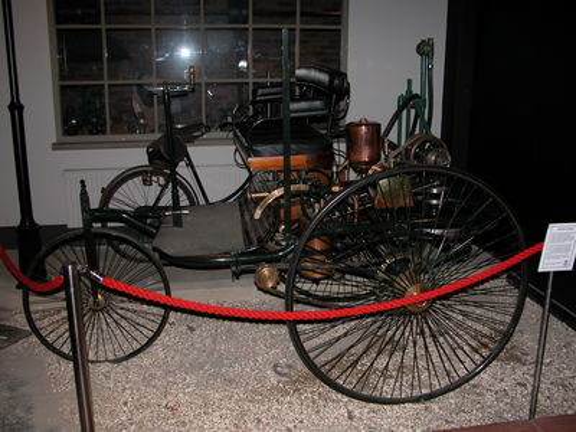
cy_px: 216
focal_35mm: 35
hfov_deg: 52.6
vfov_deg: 40.7
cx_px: 288
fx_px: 582
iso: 100
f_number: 2.8
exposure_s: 1/60
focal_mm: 8.9
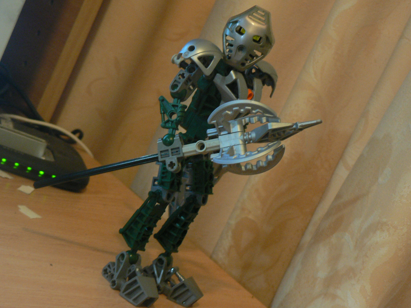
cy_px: 154
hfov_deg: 23.3
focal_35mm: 84
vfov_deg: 17.6
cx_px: 206
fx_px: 997
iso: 200
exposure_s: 1/4
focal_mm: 14
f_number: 3.2
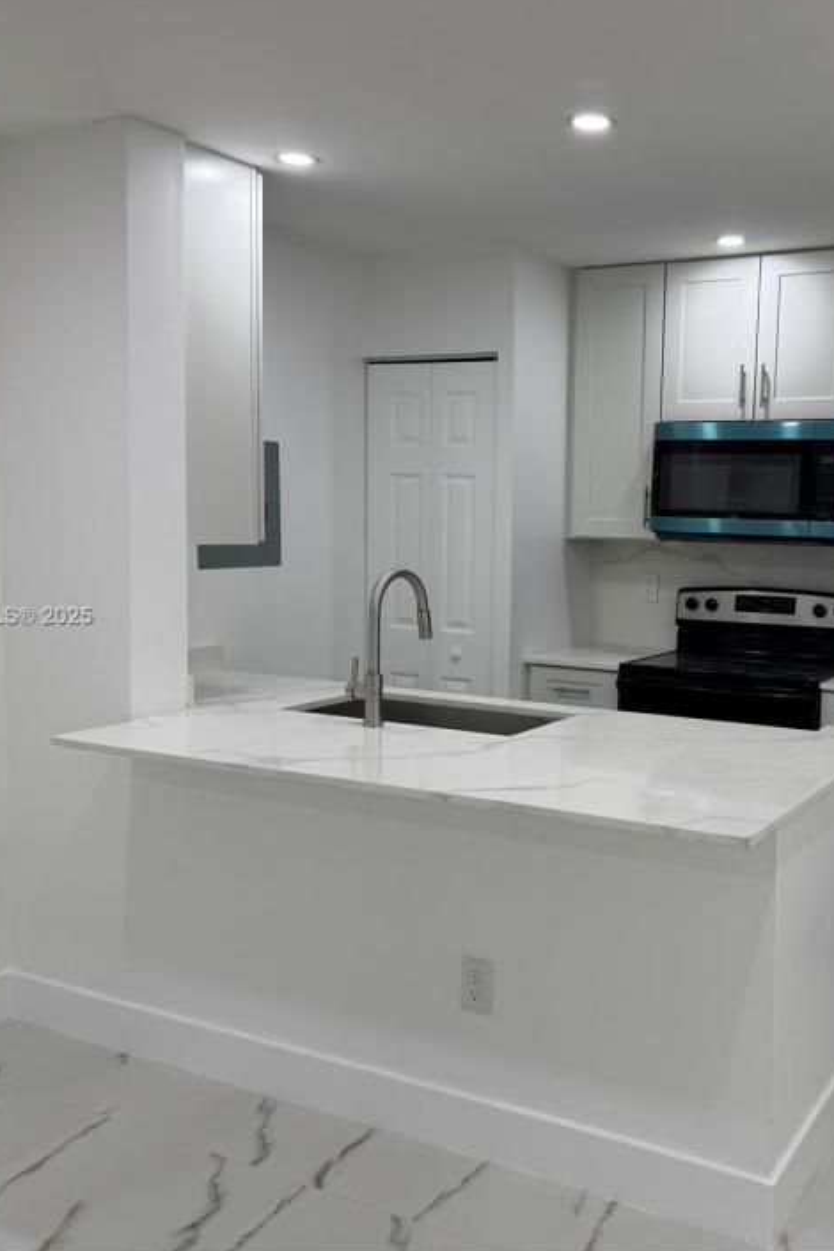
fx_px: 1181
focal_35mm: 34
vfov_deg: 55.8
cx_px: 603
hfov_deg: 38.1
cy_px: 618
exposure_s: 1/120
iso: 80
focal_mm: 6.76
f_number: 1.78
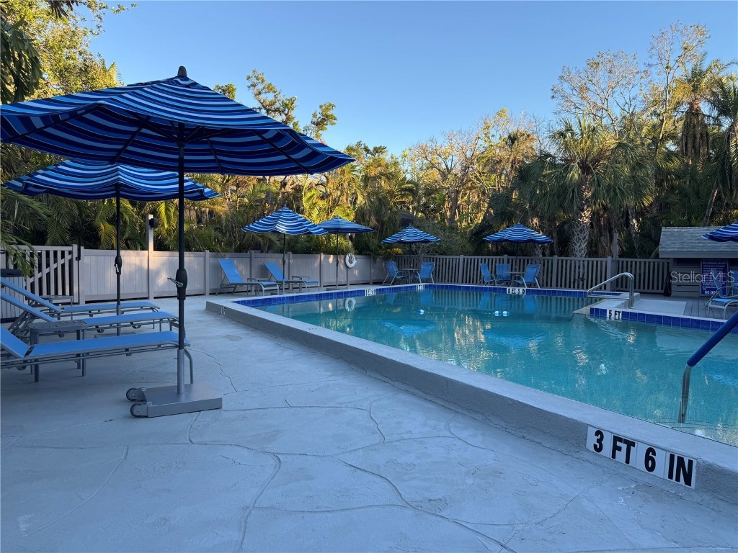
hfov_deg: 71.6
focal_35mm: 24
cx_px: 369
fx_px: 512
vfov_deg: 56.8
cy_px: 276
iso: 80
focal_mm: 6.76
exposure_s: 1/802
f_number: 1.78
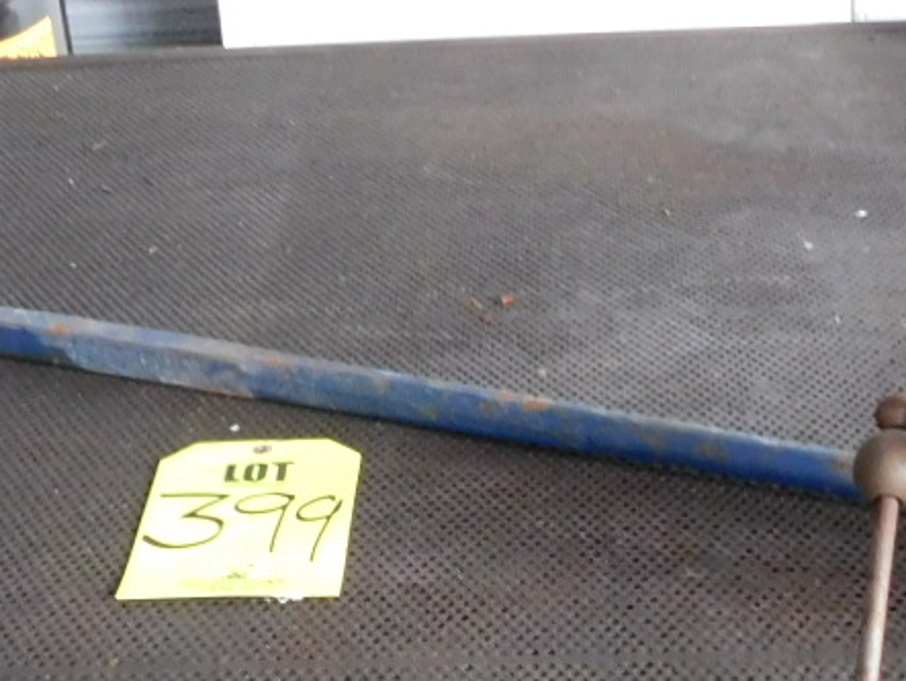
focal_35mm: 83
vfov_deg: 17.6
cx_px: 450
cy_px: 601
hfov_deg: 23.5
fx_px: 2174
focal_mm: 4
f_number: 3
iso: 400
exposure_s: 1/20
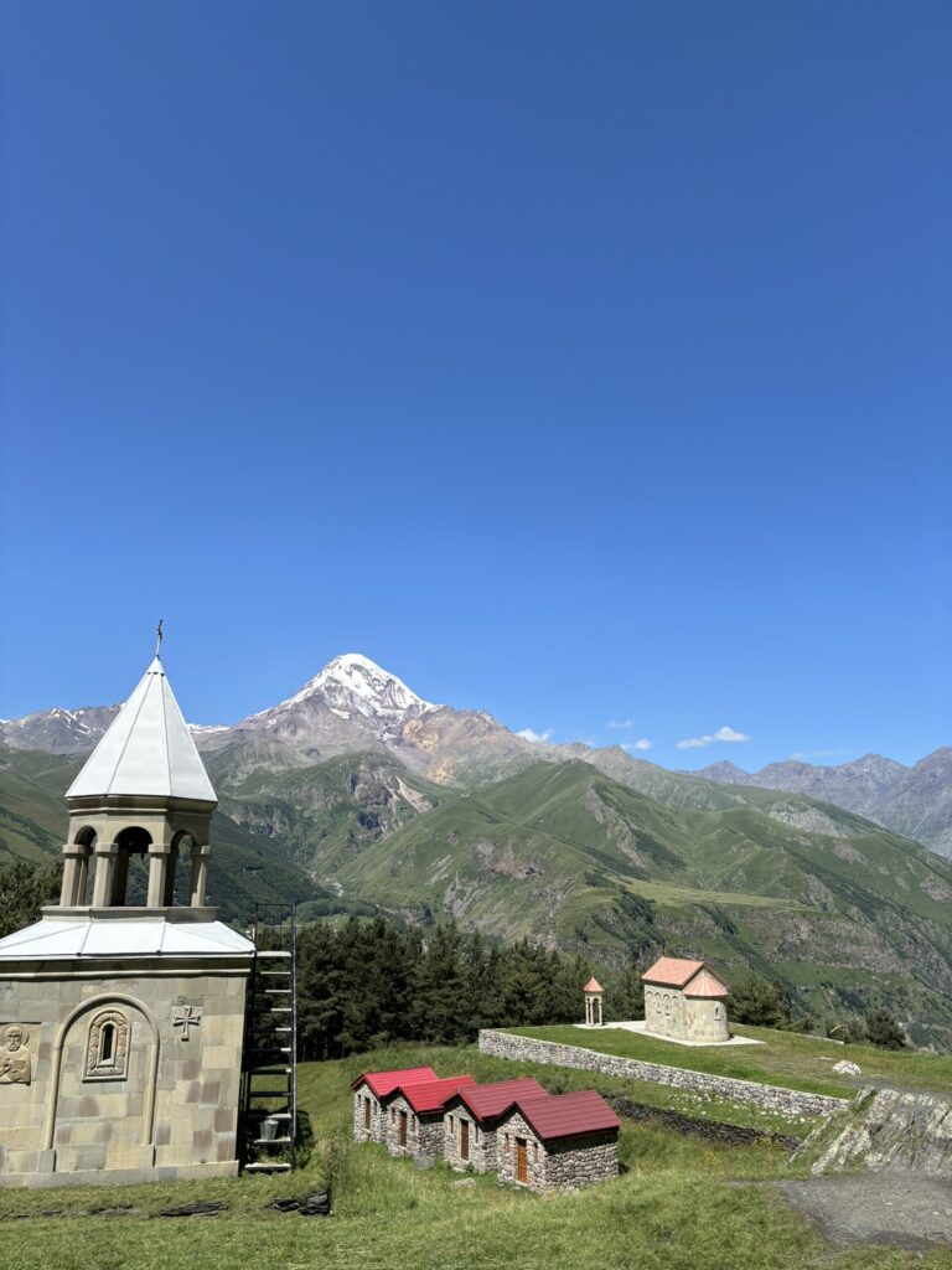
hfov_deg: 53.1
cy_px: 635
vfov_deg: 67.3
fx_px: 953
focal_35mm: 26
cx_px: 476
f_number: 1.6
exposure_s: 1/2710
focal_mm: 5.96
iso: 50
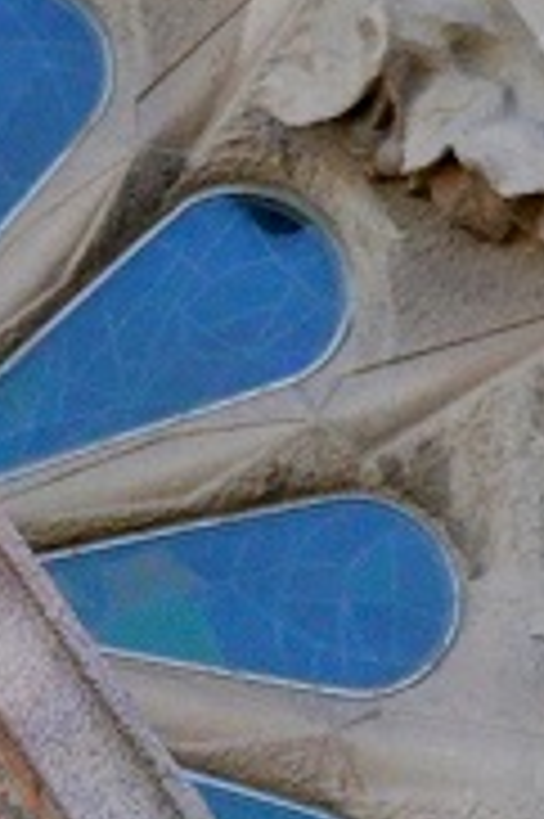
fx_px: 22776
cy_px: -736
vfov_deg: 2.1
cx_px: -187
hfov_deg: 1.4
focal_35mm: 1003
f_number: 4.8
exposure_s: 1/6400
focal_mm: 122
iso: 3200
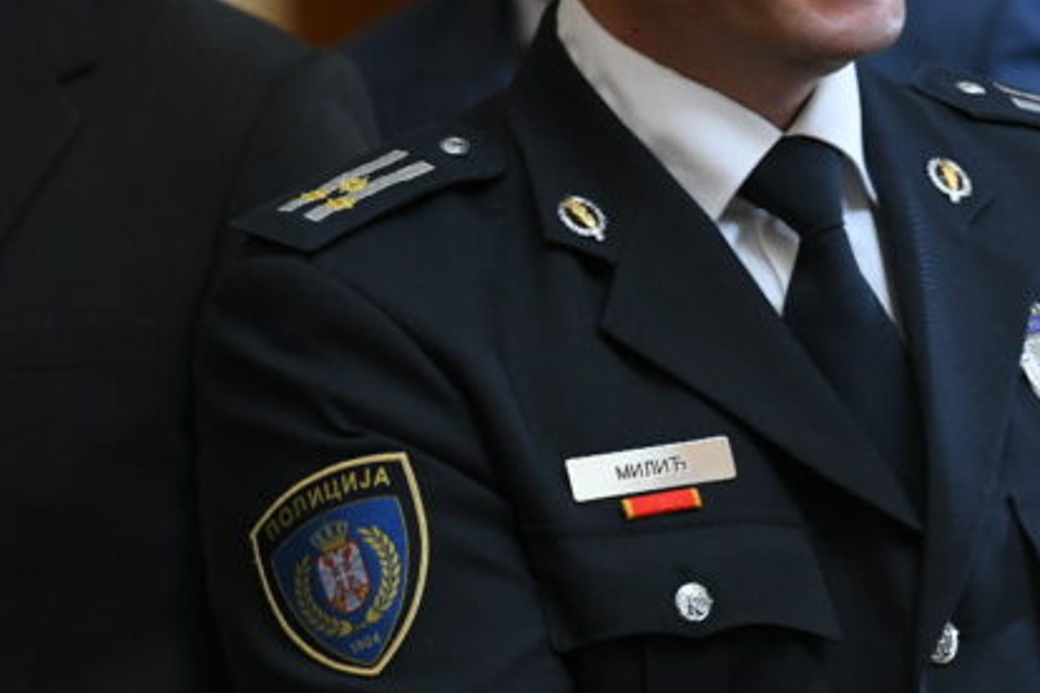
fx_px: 13230
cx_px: 779
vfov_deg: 3.0
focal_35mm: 458
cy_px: 122
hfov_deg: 4.5
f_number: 4
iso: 2500
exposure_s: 1/200
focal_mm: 185
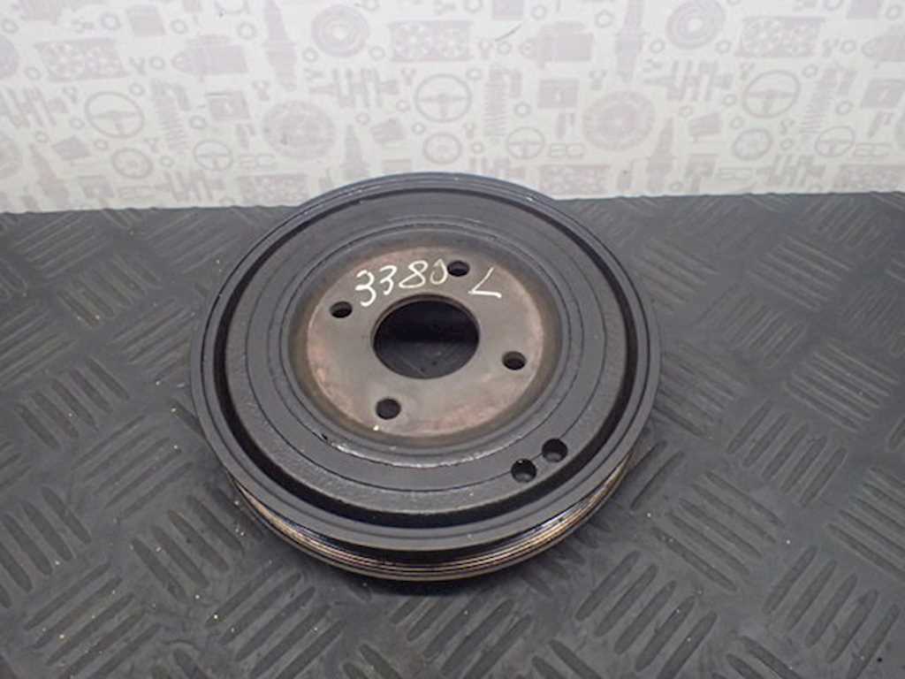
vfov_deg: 46.8
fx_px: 784
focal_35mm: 30
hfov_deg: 60.0
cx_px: 452
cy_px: 340
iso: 800
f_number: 2.3
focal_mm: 5.5
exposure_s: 1/125
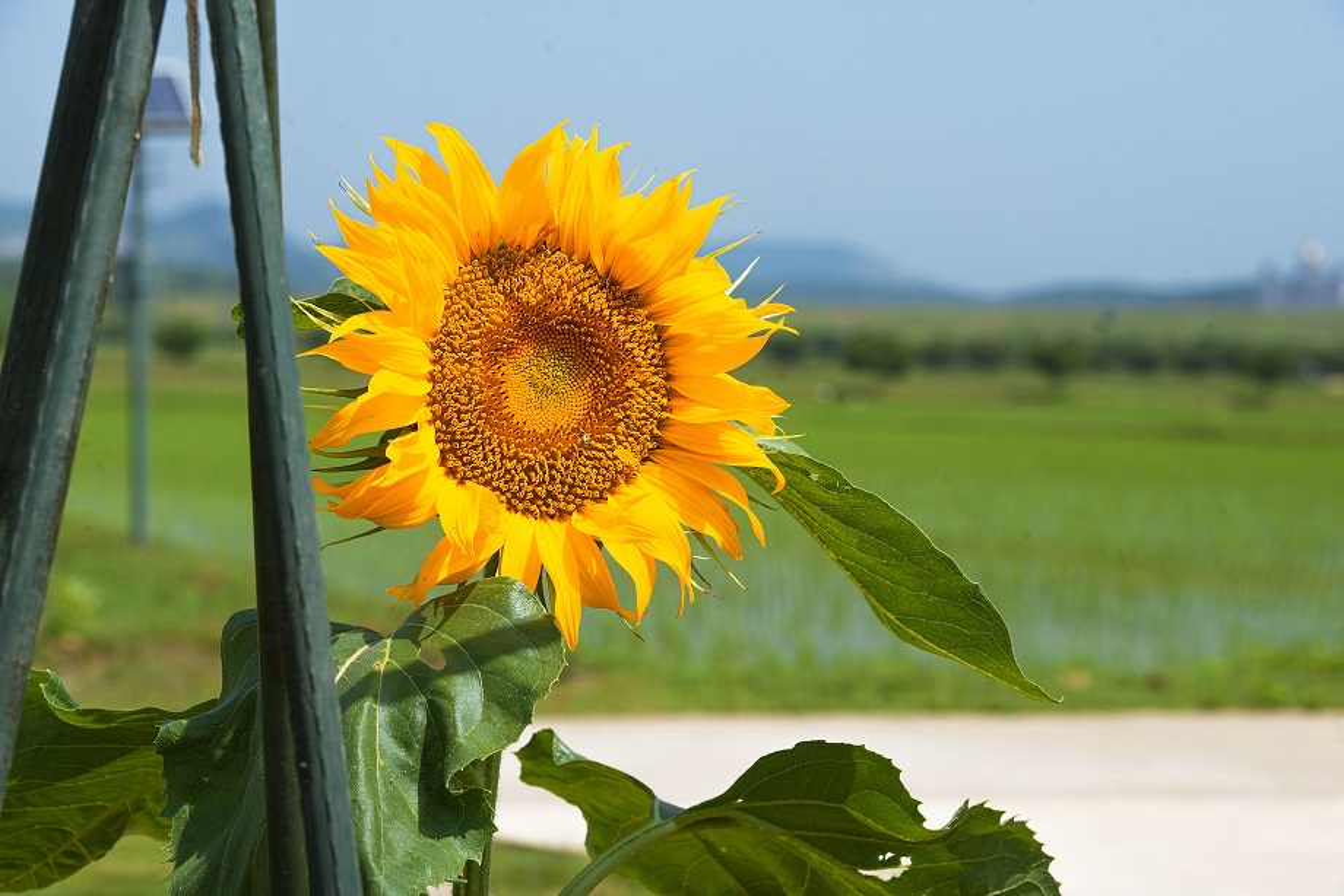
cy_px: 448
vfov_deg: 12.5
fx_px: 4108
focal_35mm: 110
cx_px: 672
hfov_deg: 18.6
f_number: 11
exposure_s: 1/640
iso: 320
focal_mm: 110
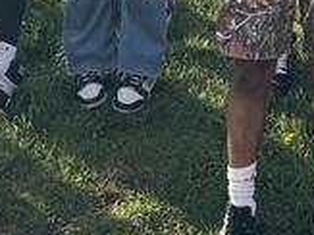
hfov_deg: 13.0
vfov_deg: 9.2
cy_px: -227
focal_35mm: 151
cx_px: 48
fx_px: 1369
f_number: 1.78
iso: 80
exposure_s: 1/2252
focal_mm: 6.76
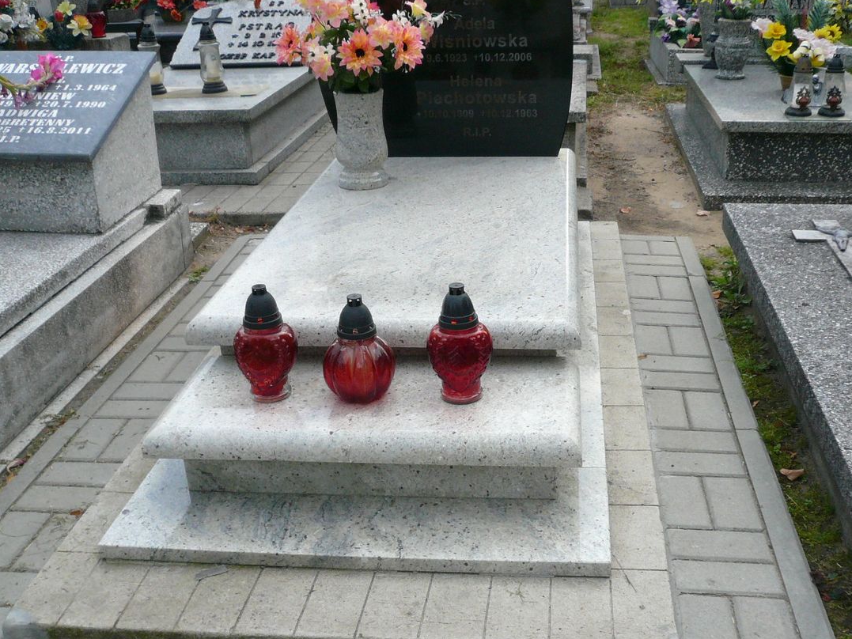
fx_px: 960
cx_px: 465
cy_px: 390
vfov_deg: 36.7
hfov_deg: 47.8
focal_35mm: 39
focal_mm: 4.6
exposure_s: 1/800
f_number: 2.8
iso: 100
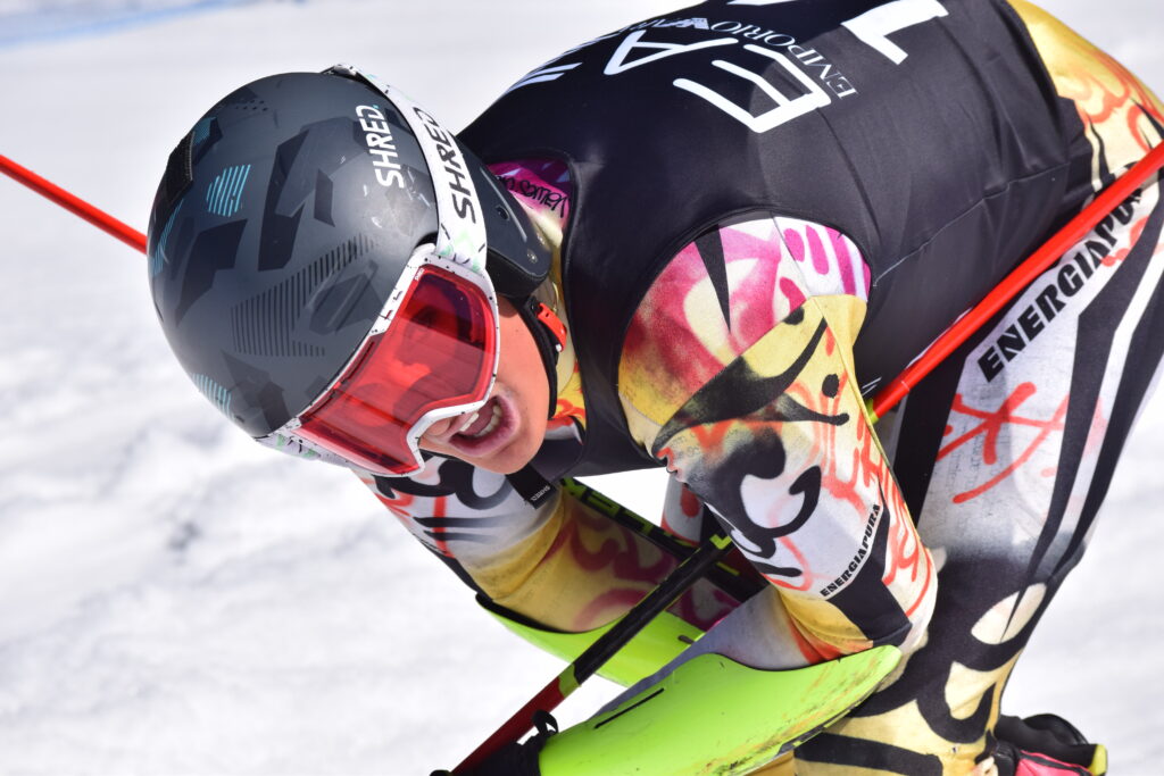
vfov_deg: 9.3
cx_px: 582
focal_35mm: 147
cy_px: 388
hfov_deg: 14.0
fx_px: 4753
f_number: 8
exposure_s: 1/2000
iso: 360
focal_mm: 98
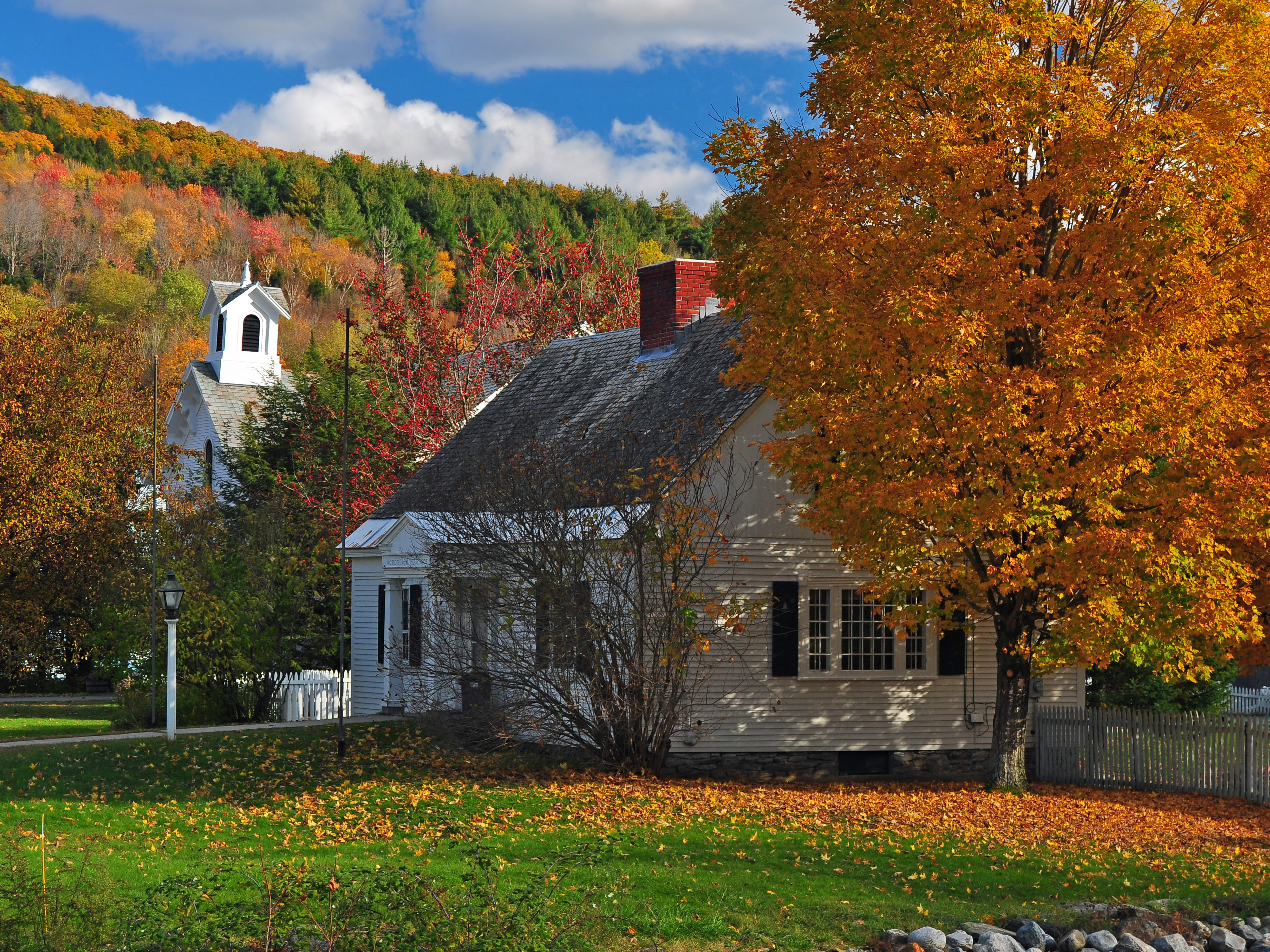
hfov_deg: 24.7
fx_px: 2898
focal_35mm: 79
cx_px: 706
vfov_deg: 18.7
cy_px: 475
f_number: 6.3
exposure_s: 1/160
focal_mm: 48
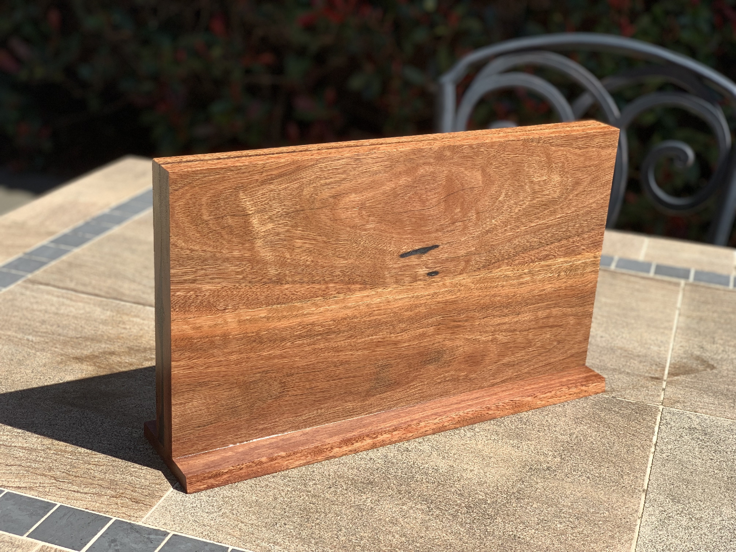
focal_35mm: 52
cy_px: 276
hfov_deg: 36.8
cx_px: 368
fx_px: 1106
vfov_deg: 28.0
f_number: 2.4
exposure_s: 1/826
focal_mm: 6
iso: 16
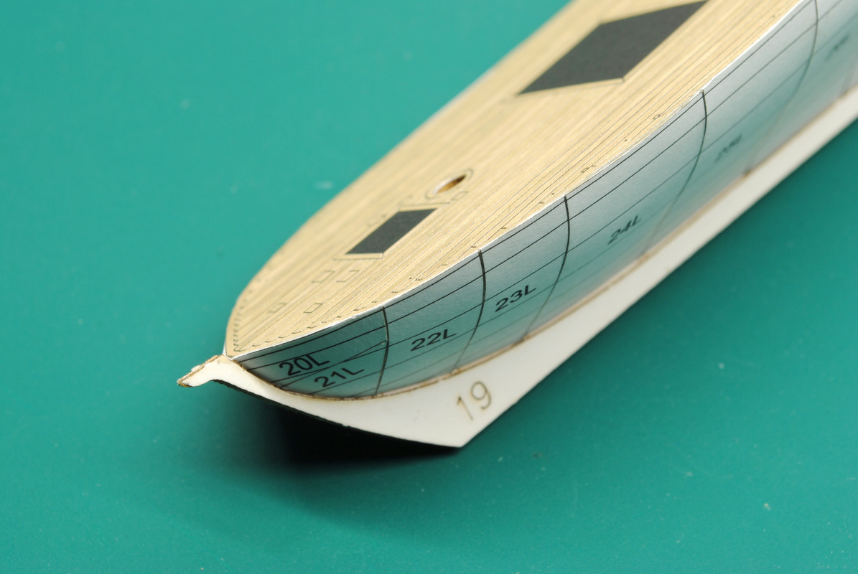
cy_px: 287
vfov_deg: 16.6
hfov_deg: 24.6
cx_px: 429
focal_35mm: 82
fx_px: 1969
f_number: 11
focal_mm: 55
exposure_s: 1/2.5
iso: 100
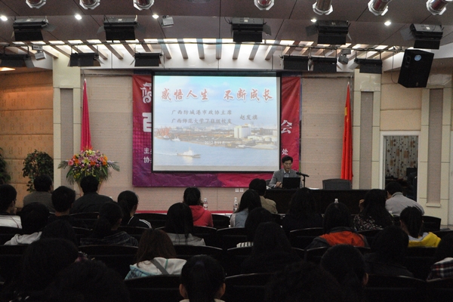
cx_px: 226
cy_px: 151
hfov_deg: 46.4
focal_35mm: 42
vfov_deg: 31.9
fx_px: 528
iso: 1000
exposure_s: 1/125
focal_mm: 28
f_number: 5.6
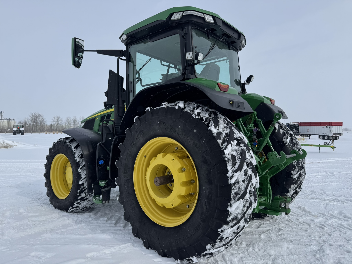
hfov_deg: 71.6
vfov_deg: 56.8
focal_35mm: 24
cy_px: 132
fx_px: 244
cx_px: 176
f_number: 1.78
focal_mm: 6.76
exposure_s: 1/7937
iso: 80
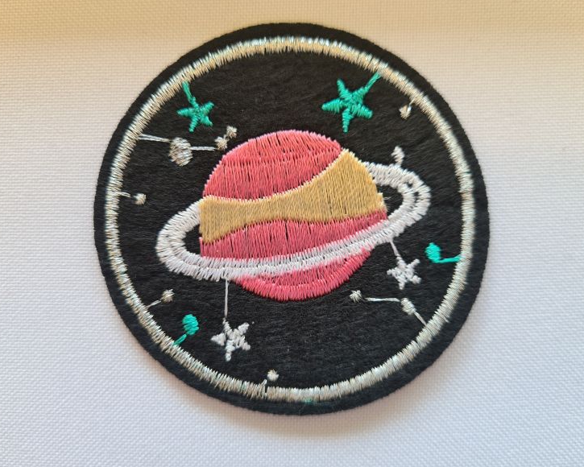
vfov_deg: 51.5
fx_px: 484
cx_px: 285
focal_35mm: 28
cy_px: 236
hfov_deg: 62.2
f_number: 1.8
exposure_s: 1/100
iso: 50
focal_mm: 5.4
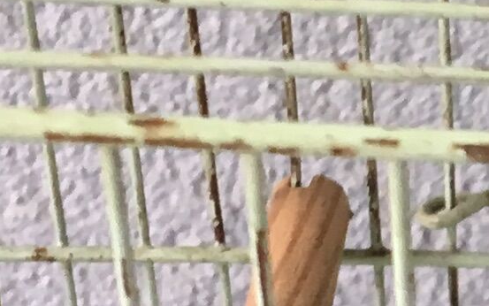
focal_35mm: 224
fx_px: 2986
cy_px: 513
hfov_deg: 8.9
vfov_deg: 5.8
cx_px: 905
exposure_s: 1/33
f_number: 2.2
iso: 64
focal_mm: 4.15
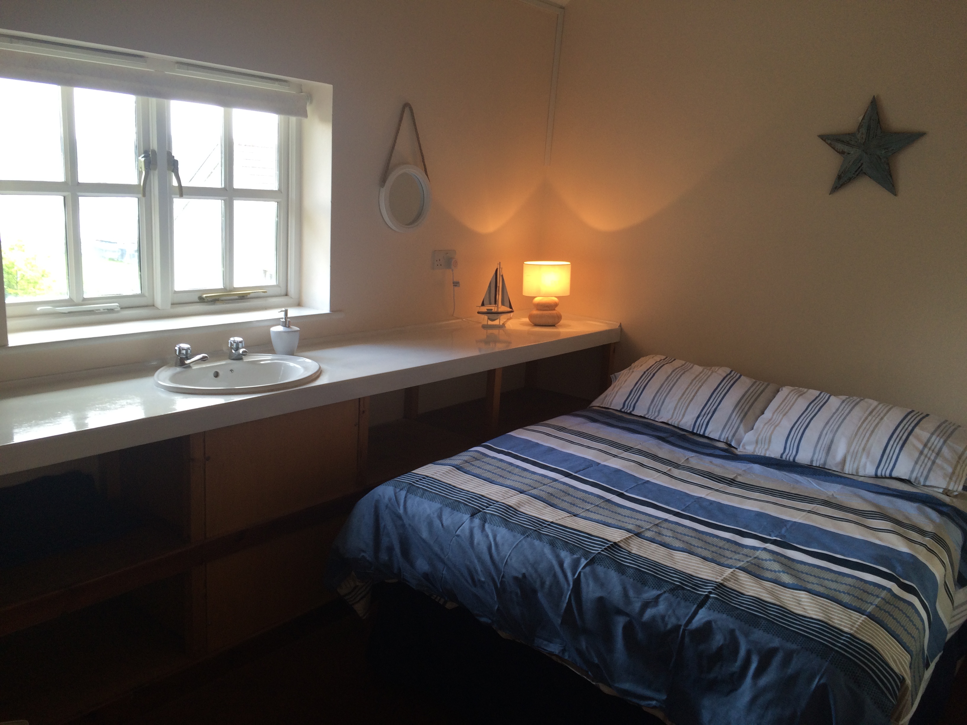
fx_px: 810
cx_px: 484
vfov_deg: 48.2
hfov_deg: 61.7
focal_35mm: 29
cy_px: 362
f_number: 2.2
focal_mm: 4.15
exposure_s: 1/50
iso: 40
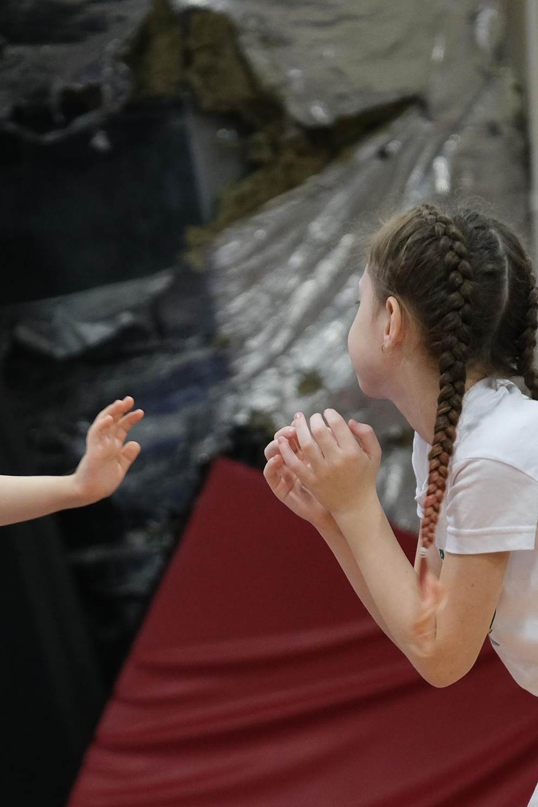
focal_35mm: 514
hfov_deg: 2.7
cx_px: 233
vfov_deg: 4.0
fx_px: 11521
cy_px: 786
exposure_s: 1/70
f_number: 4.4
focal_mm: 134.5
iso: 1250
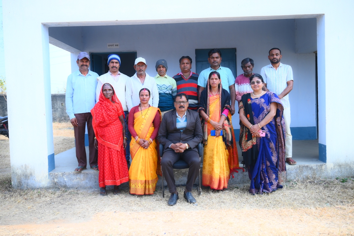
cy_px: 118
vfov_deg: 38.4
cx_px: 177
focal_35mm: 34
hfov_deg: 55.1
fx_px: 339
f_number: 4.5
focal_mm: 34.5
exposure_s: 1/200
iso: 100
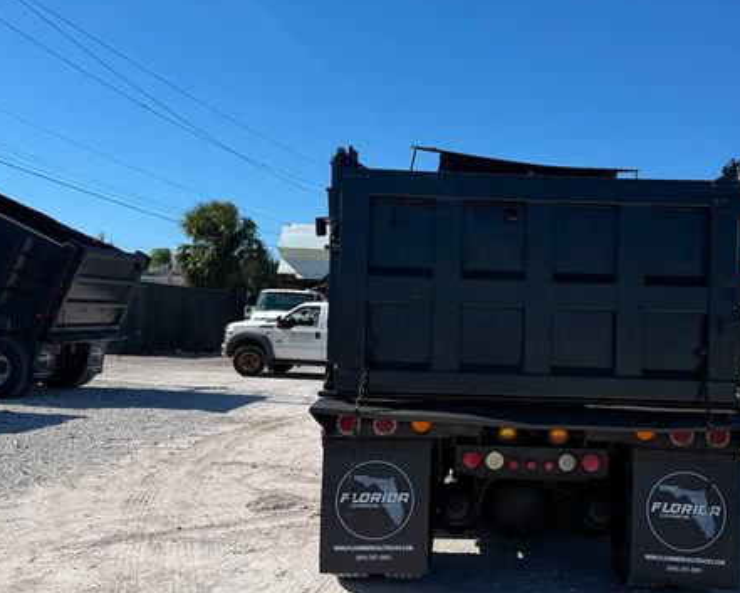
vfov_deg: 43.2
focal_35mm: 34
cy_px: 341
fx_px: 745
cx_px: 517
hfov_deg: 51.4
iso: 80
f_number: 1.78
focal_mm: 6.76
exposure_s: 1/5319
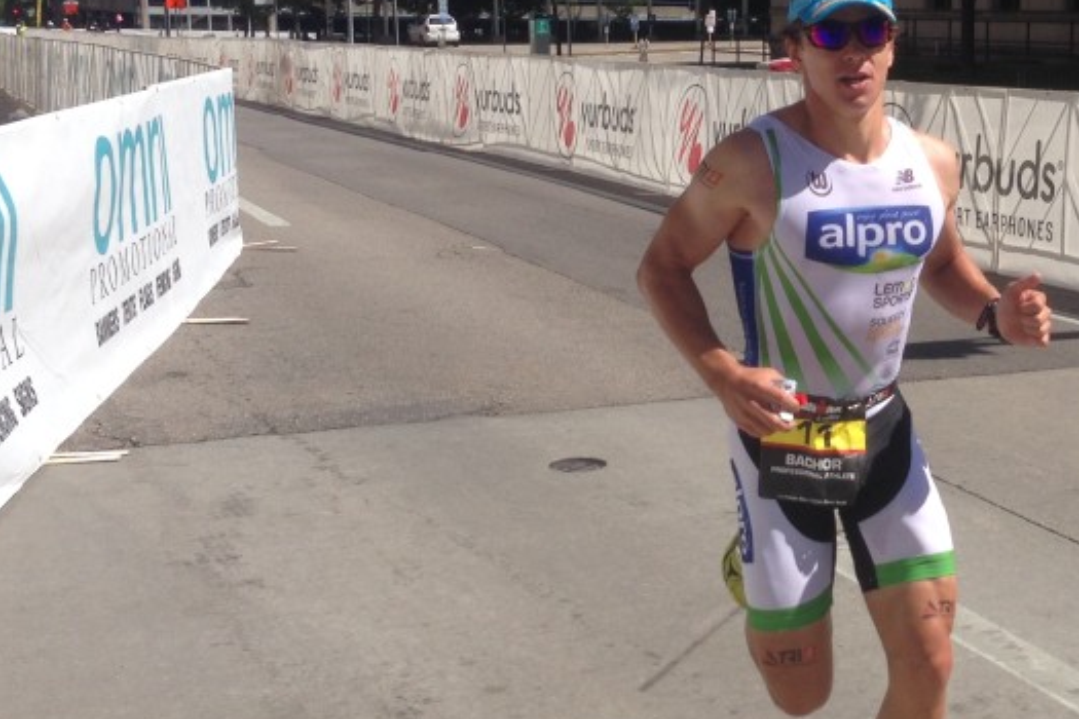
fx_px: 2008
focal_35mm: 67
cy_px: 318
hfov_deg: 29.1
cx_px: 933
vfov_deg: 20.3
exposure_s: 1/1869
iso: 50
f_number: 2.4
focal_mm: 4.12
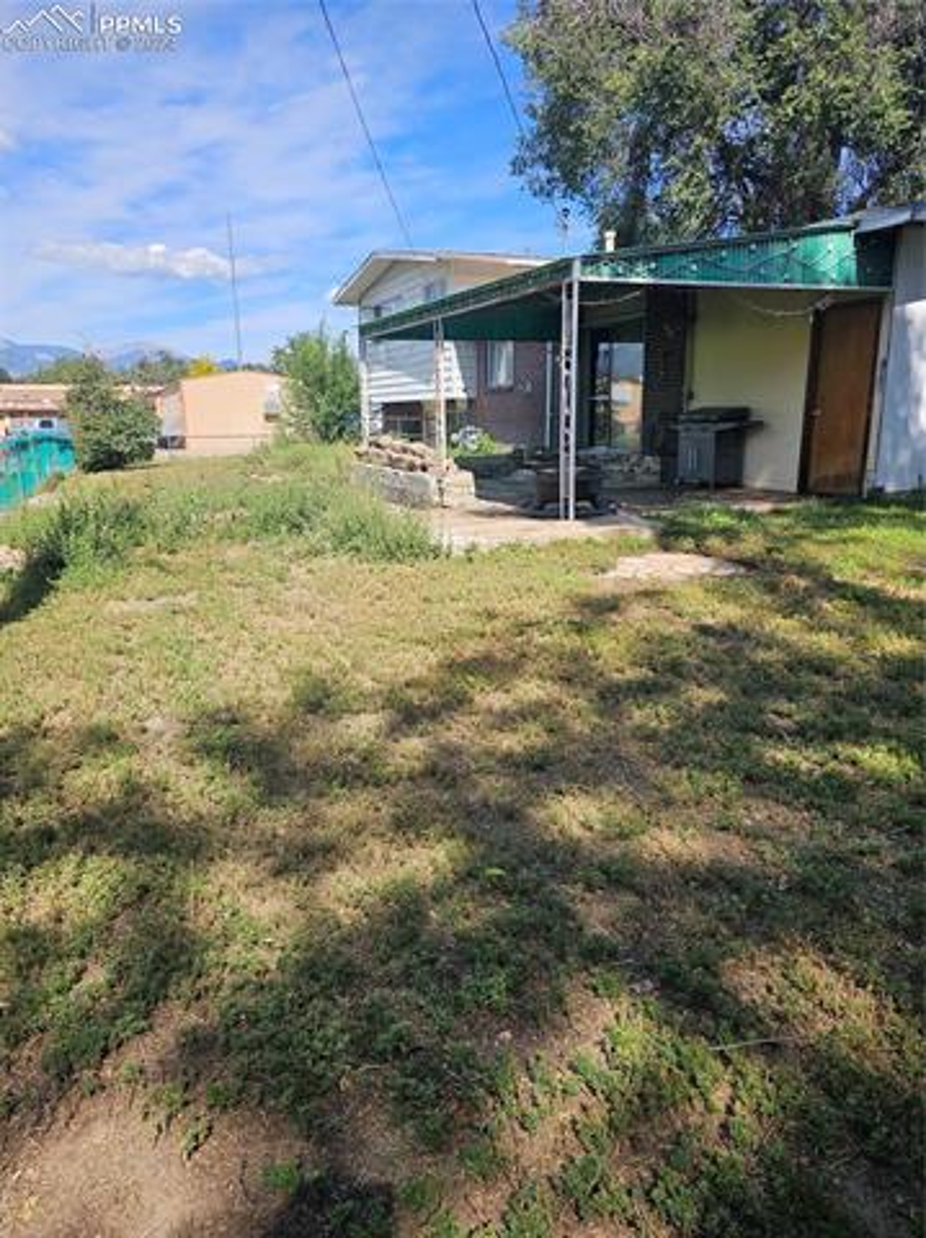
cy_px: 619
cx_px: 463
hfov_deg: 58.8
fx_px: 822
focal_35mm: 23
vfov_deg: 74.0
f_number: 1.7
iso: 10
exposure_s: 1/494
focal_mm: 6.3
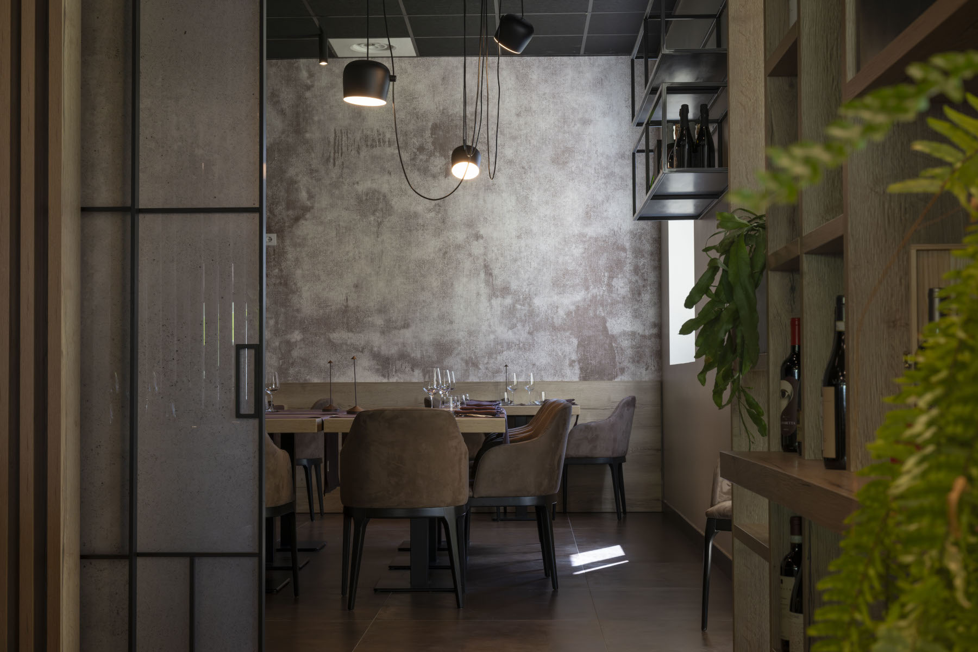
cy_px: 326
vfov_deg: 27.0
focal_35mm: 50
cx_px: 489
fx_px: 1358
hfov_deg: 39.6
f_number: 10
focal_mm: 50
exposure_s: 1/30
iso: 800
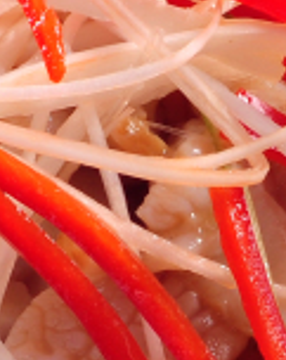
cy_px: 431
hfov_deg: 1.8
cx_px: 99
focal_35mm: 855
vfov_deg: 2.3
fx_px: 9074
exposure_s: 1/125
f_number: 16
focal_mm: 90
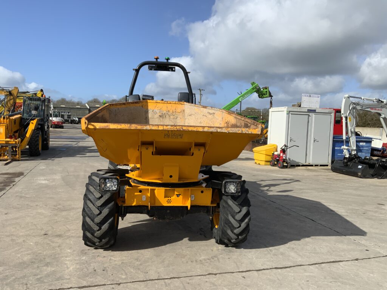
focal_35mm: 29
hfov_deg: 61.7
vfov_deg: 48.2
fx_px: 324
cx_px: 194
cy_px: 145
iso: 16
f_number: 1.8
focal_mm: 3
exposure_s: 1/2427
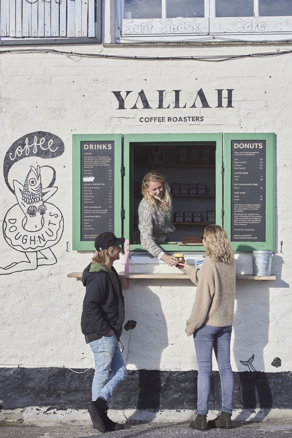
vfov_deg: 28.8
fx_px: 851
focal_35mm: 70
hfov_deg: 19.5
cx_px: 146
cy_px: 219
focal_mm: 70
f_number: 5
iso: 200
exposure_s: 1/800
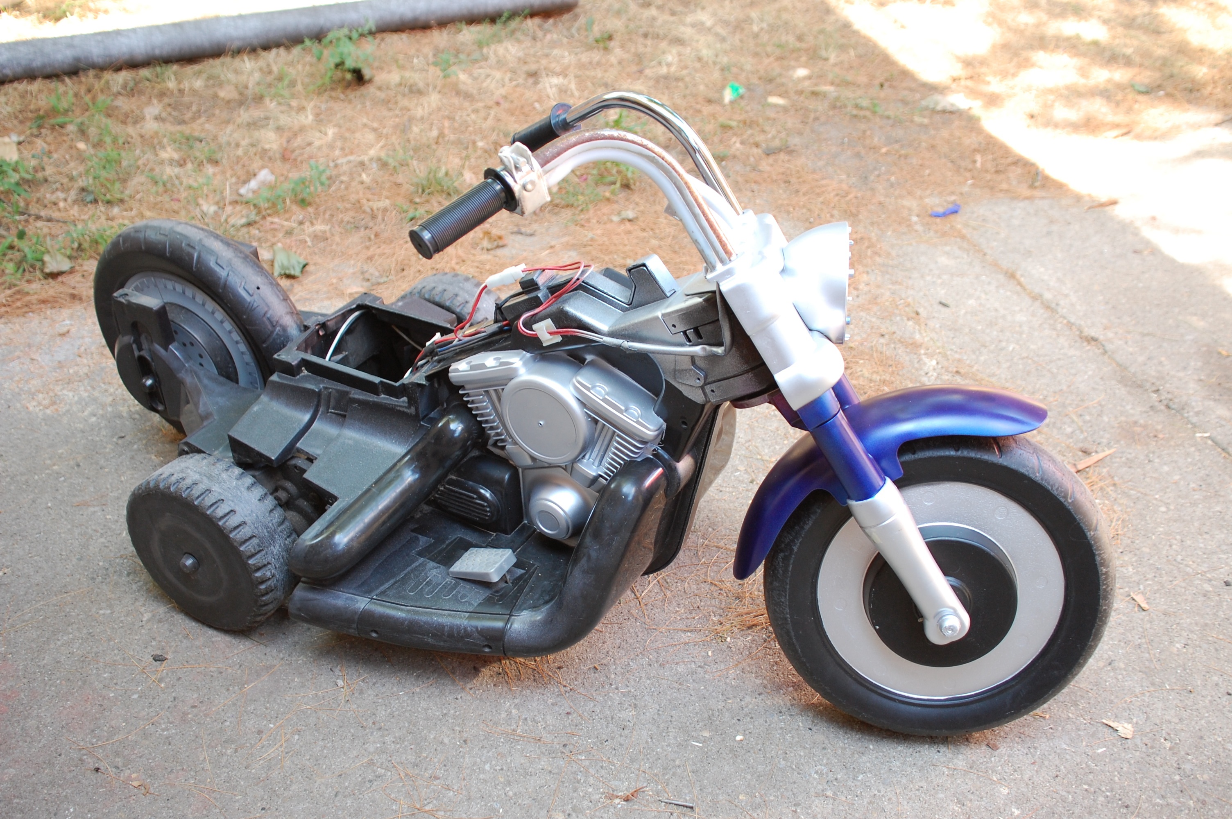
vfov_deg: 34.1
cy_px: 410
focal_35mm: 39
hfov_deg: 49.6
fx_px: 1333
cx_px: 616
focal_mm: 26
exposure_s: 1/50
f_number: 3.5
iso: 400
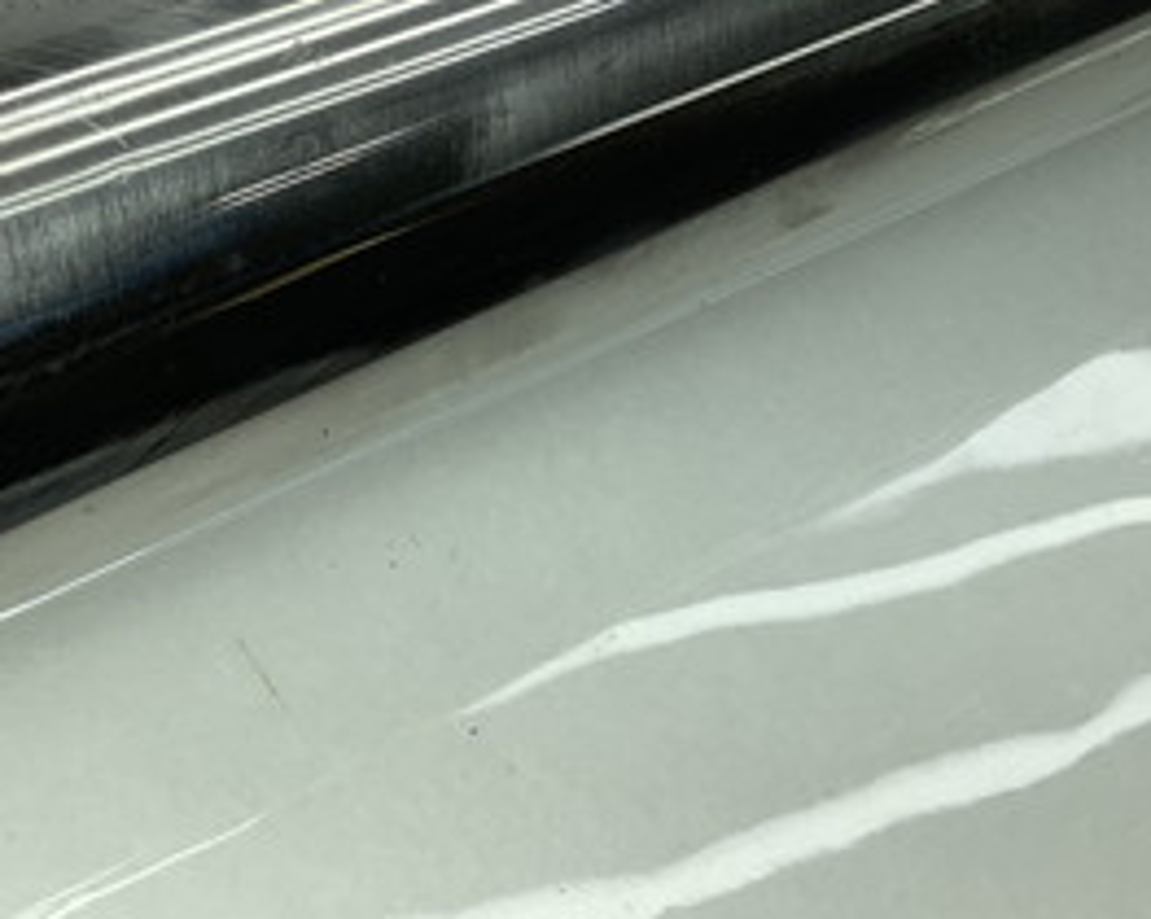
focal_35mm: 69
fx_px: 2349
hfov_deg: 27.5
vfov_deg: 21.5
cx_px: 543
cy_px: 48
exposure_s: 1/562
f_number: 2.4
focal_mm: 3.3
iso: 25
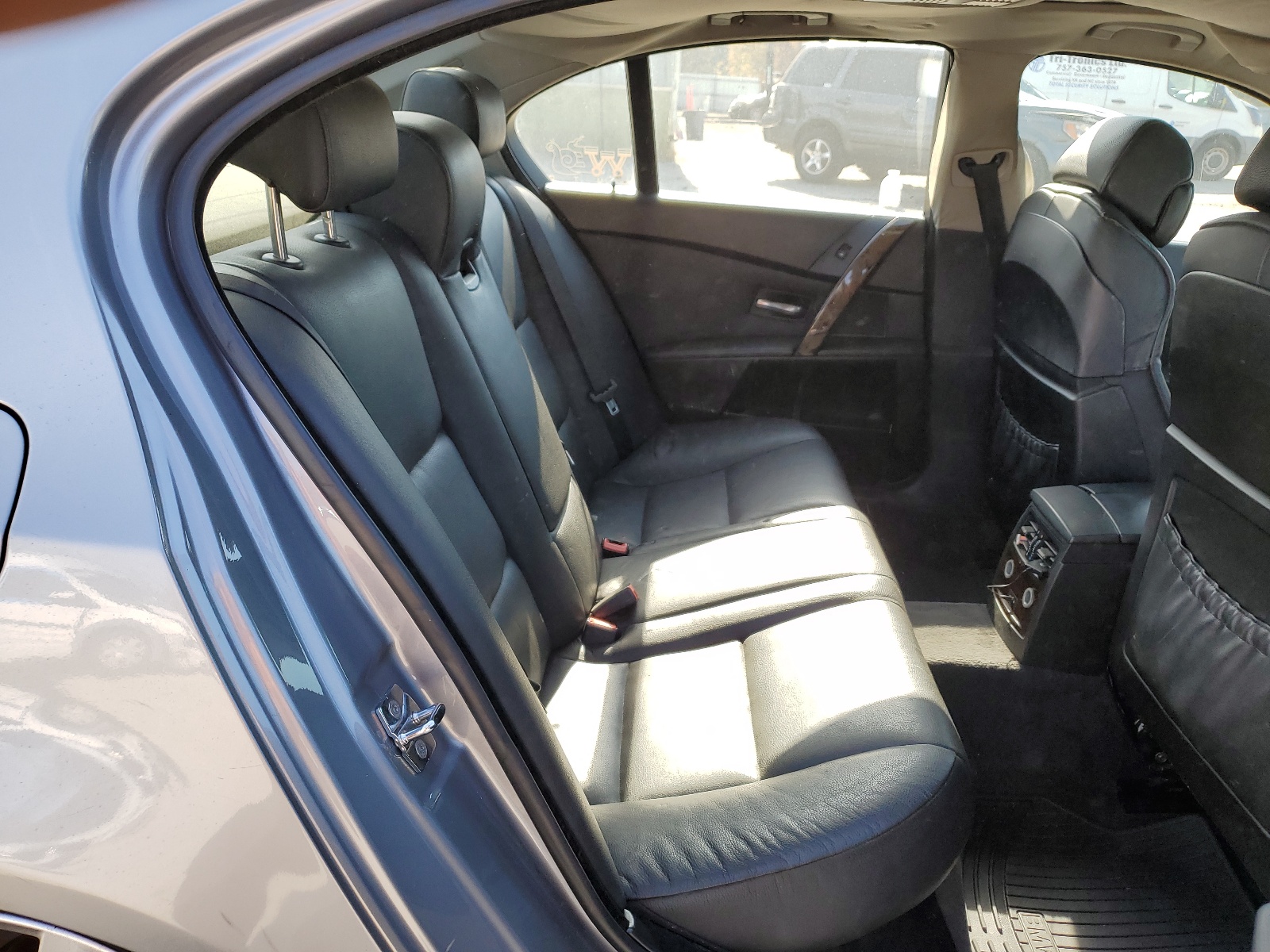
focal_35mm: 26
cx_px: 635
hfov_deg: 67.3
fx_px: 954
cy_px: 476
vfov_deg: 53.1
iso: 50
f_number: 1.5
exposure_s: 1/417
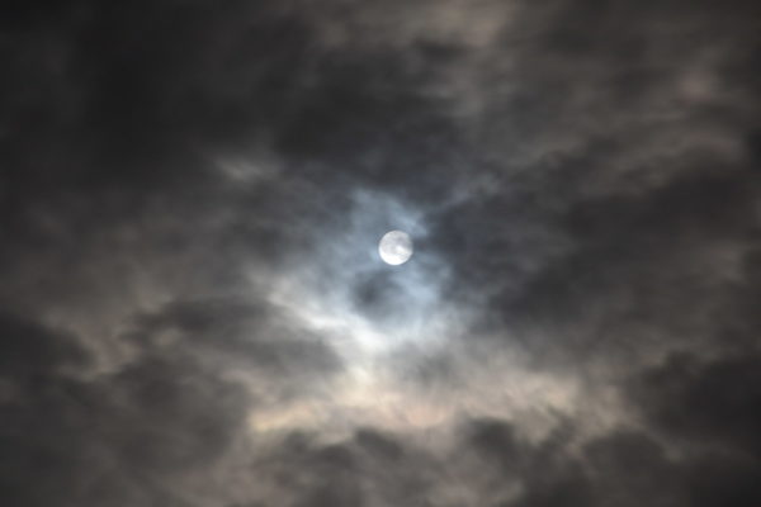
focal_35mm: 158
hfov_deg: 13.0
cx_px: 380
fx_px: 3329
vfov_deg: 8.7
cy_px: 254
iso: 100
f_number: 5.6
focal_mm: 105
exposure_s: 15
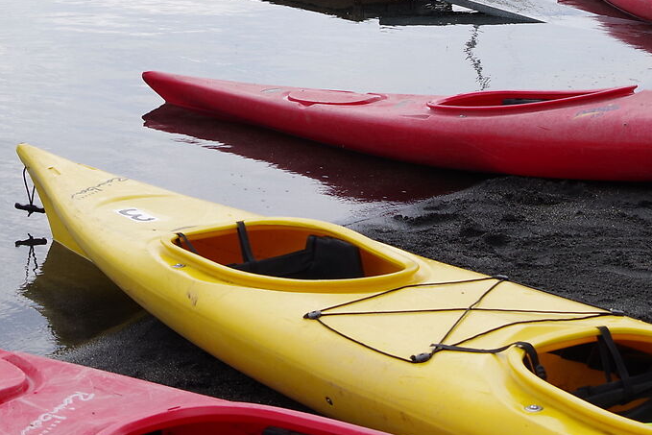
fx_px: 1793
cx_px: 260
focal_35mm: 99
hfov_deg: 20.6
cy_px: 3
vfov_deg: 13.6
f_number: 8
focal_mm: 28
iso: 100
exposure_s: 1/200
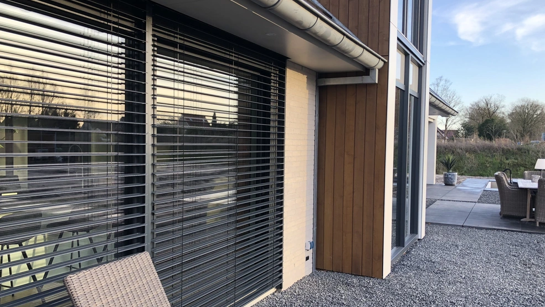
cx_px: 272
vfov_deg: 37.8
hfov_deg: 62.6
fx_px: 448
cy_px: 167
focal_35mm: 31
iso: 32
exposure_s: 1/120
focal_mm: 3.99
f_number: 1.8
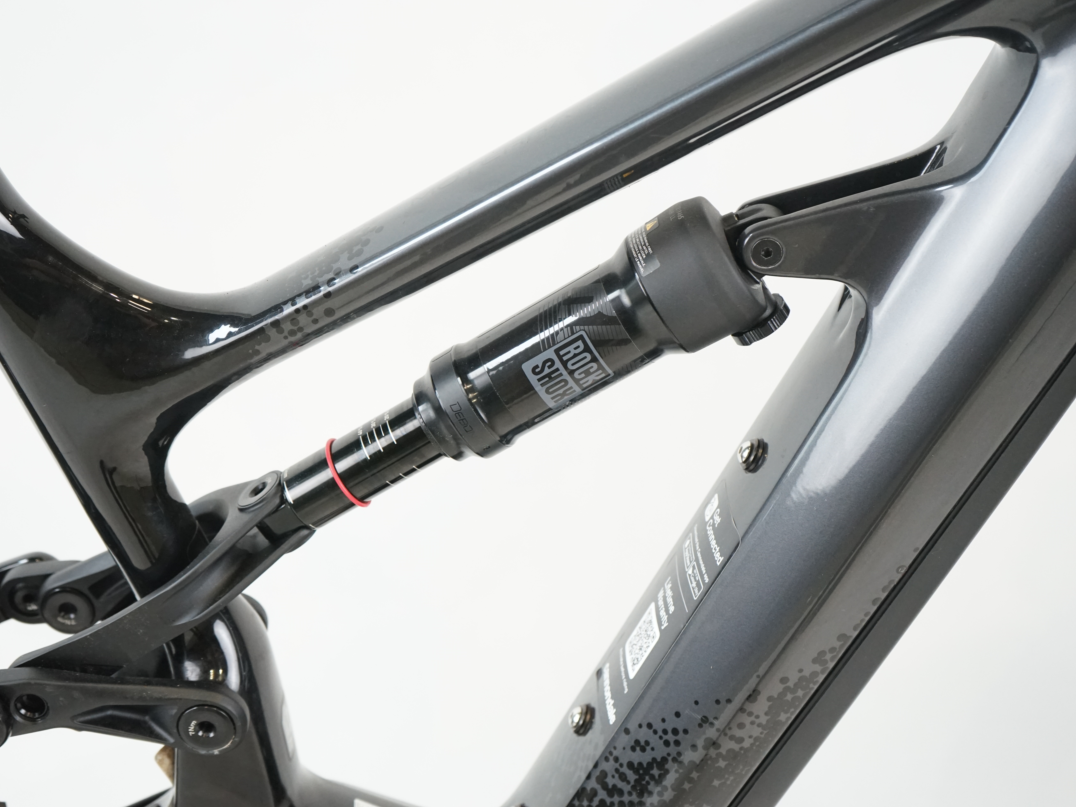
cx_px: 489
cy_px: 402
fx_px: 1678
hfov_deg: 35.5
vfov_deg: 27.0
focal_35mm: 54
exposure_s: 1/200
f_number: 5.6
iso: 2500
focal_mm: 49
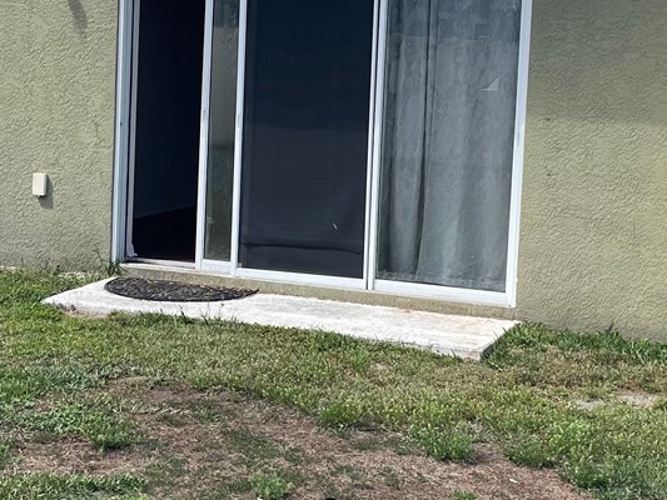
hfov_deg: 25.0
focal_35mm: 78
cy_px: 175
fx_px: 1503
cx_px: 329
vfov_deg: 18.9
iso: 32
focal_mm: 4.2
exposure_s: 1/2451
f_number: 1.6
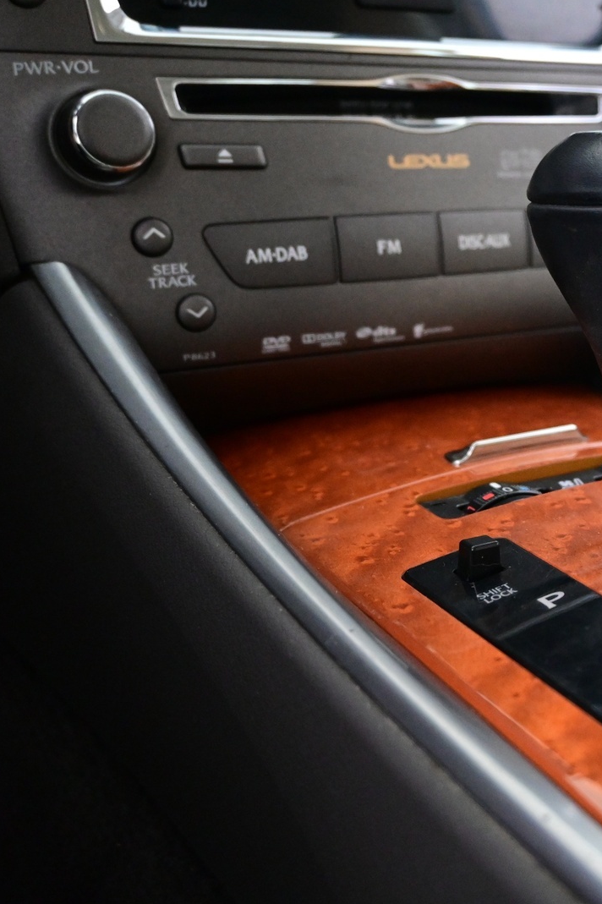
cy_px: 448
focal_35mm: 48
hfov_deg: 26.5
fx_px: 1199
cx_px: 615
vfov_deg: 41.3
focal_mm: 21
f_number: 4
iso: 4000
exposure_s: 1/30
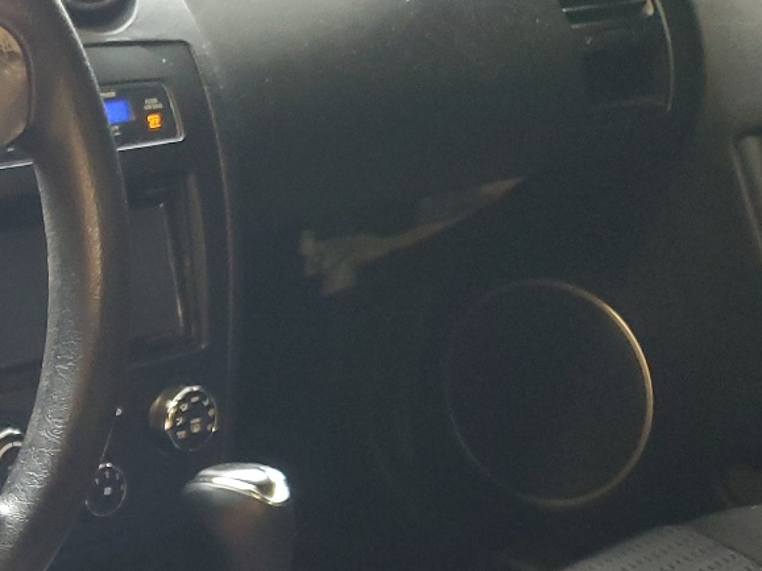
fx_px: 1584
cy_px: 591
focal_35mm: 72
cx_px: -239
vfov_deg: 19.7
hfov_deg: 23.7
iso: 189
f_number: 1.5
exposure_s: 1/60.2
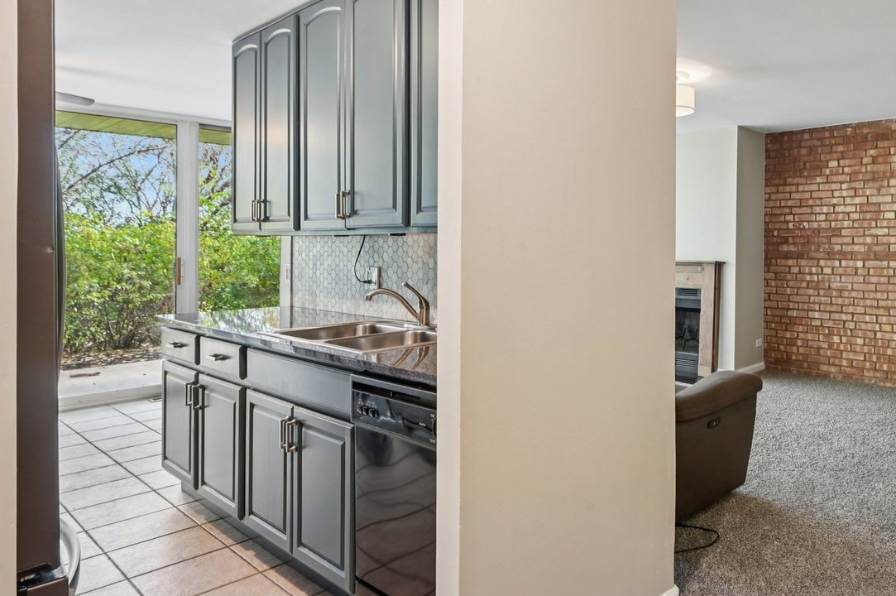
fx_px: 597
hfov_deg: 69.2
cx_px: 665
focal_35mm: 24
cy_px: 286
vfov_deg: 53.0
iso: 400
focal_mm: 16
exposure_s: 1/5
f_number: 13
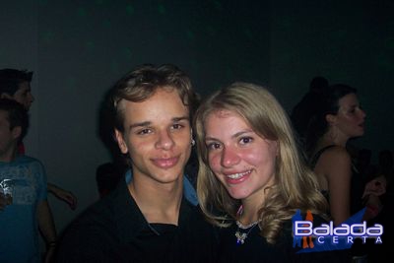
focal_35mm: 38
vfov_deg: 35.1
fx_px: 416
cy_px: 132
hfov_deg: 50.7
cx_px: 197
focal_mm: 8
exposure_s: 1/30
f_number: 2.8
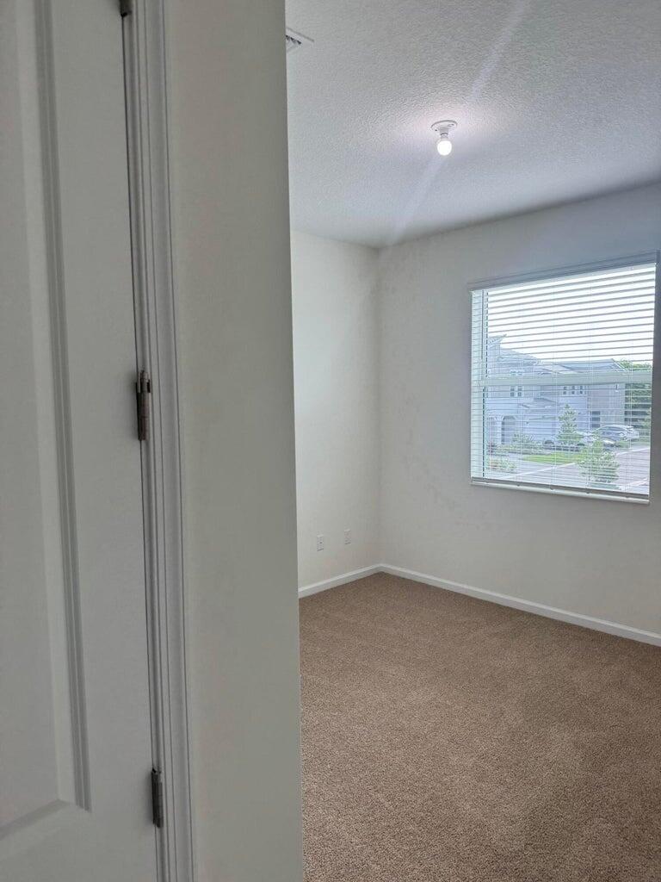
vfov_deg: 71.6
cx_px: 330
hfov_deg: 56.8
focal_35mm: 24
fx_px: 611
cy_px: 441
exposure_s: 1/226
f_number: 1.78
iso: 64
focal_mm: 6.76
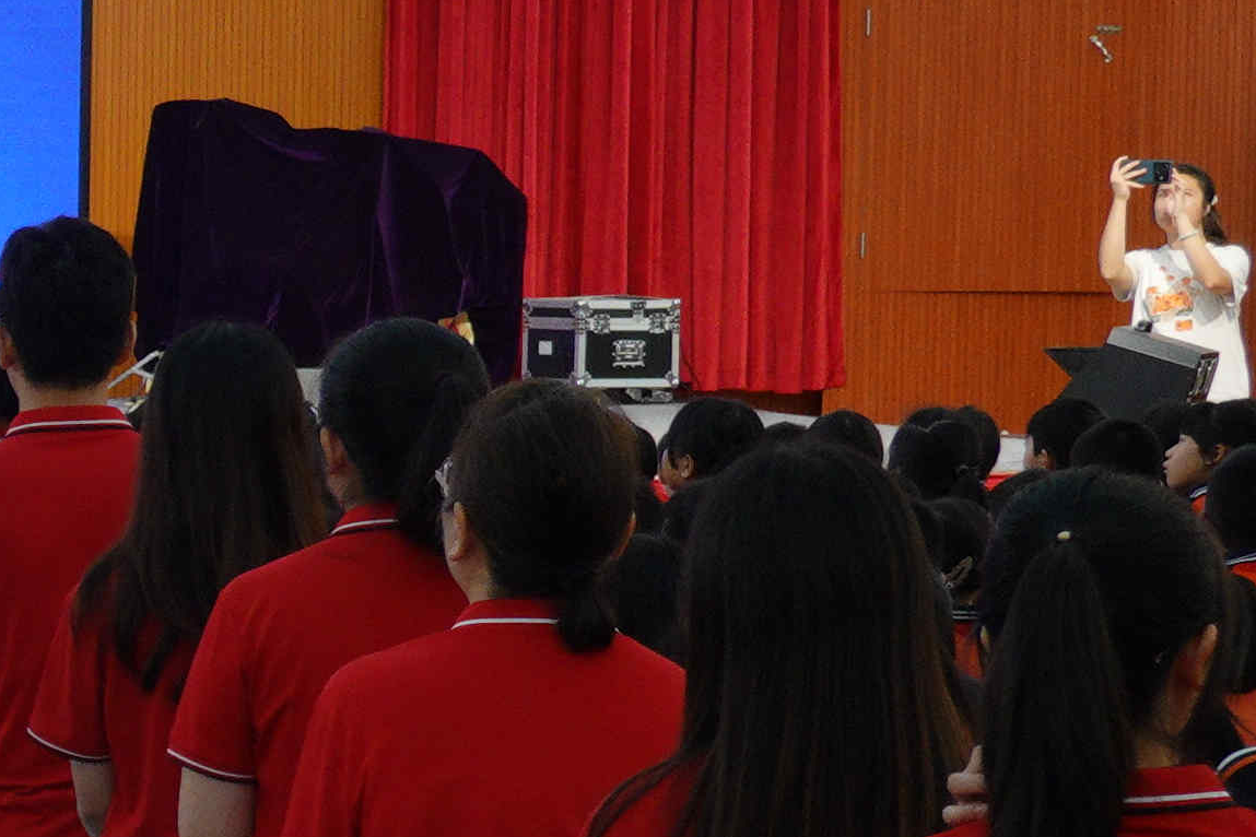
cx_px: -1279
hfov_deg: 9.6
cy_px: 652
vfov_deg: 6.9
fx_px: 6977
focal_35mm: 200
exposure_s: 1/50
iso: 320
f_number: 4
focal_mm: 15.59
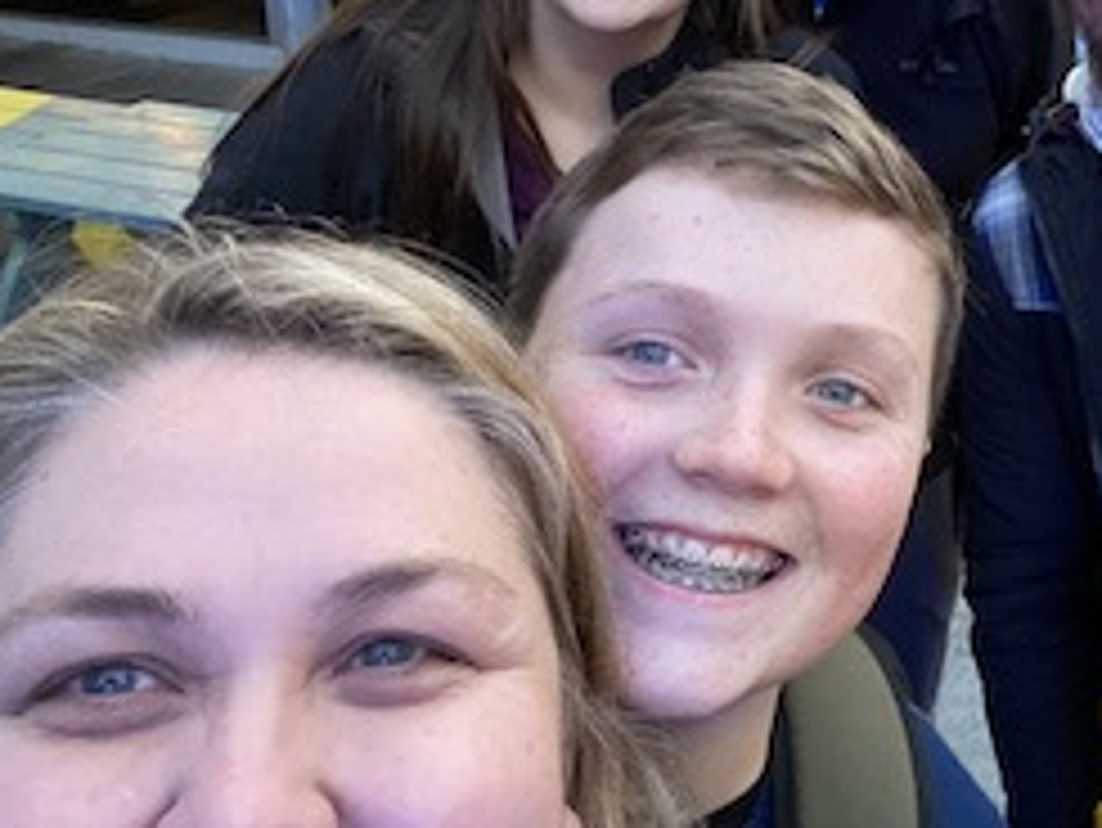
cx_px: 996
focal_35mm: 50
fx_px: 1593
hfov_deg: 35.8
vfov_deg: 28.4
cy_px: 144
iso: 320
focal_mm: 2.71
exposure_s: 1/33
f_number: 2.2
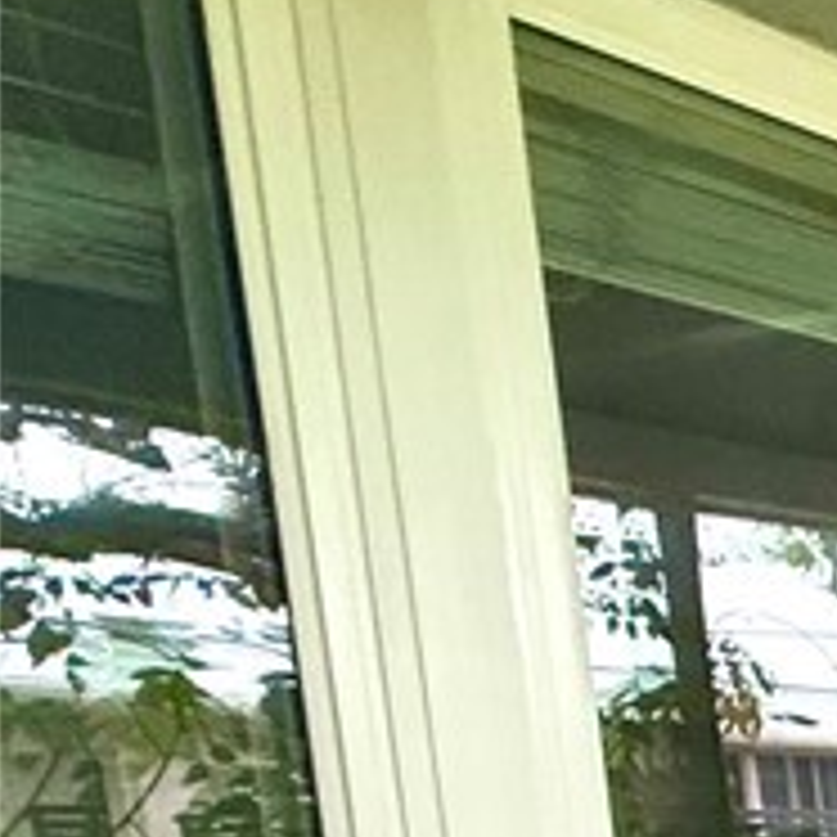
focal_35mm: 68
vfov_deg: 22.6
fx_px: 1860
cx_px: 2300
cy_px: 1089
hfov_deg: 12.9
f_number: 2.2
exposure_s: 1/79
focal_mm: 2.22
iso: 320
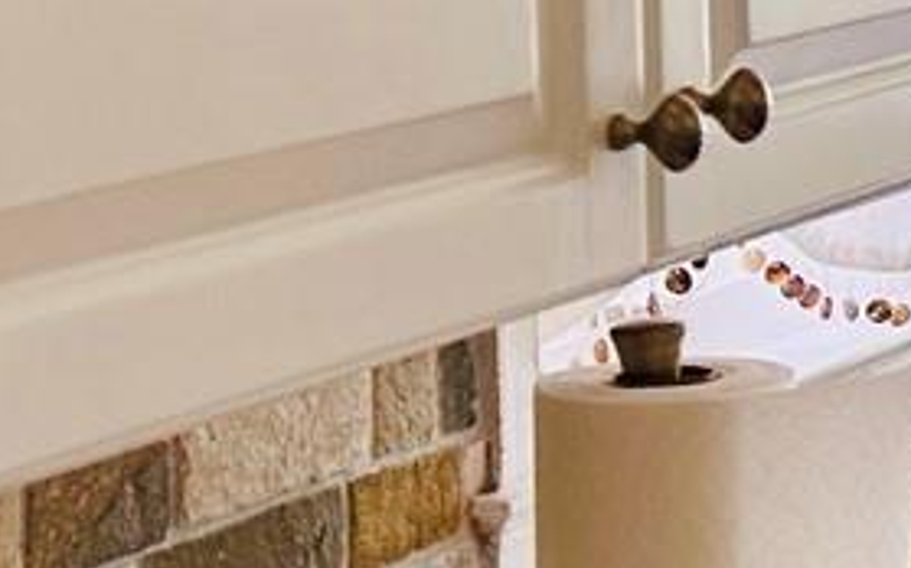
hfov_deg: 11.5
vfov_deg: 8.9
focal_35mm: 146
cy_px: -82
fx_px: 3623
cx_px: 2266
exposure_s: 1/120
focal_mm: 6.86
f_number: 1.78
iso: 125
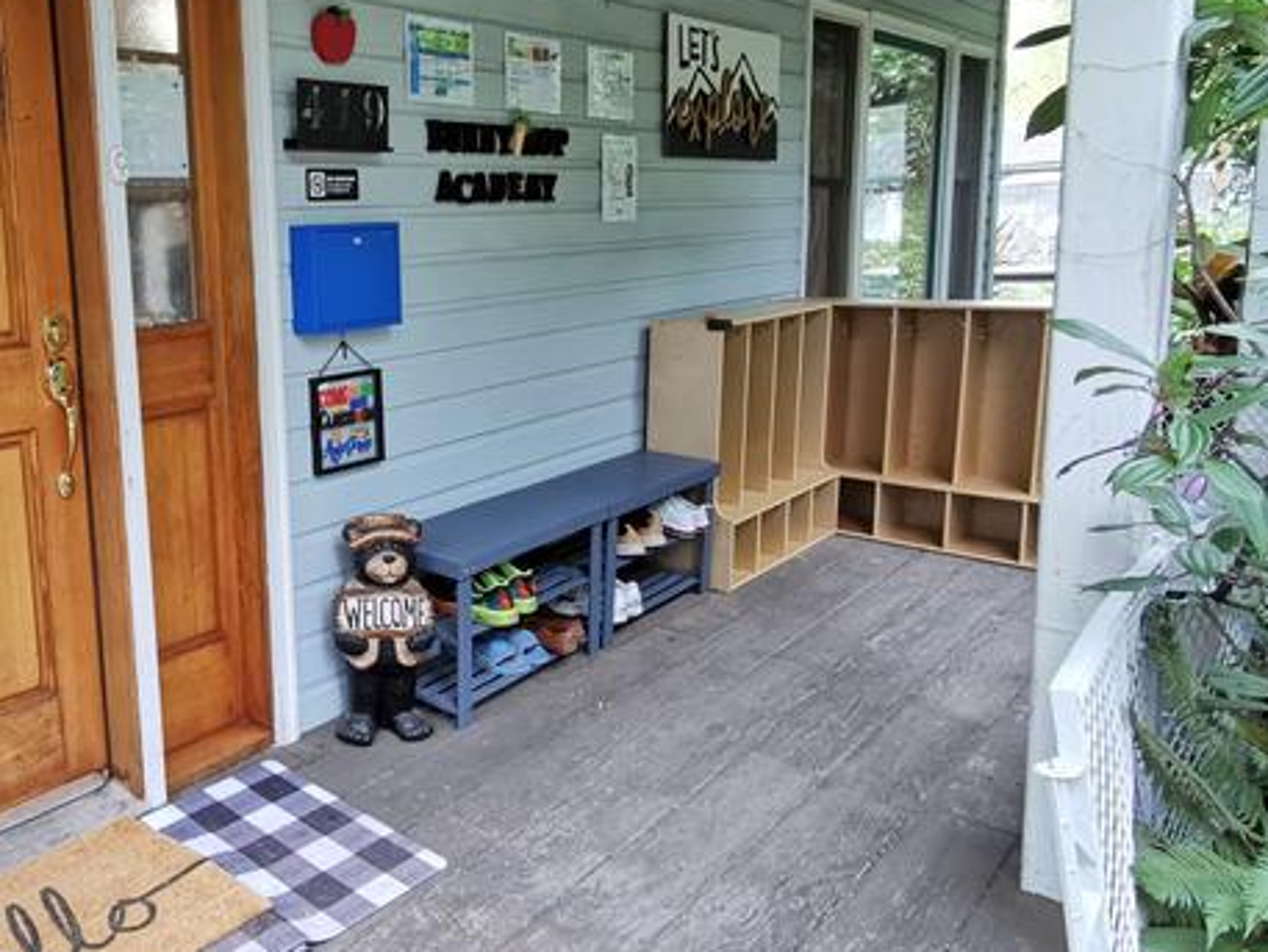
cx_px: 261
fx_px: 1026
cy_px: 397
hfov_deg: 58.7
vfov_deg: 49.6
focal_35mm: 28
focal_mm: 2.35
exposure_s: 1/33.3
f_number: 2.2
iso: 320
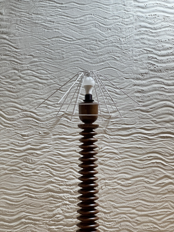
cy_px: 116
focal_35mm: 77
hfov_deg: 19.1
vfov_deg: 25.3
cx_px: 87
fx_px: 516
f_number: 2.8
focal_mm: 9
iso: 160
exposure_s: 1/50
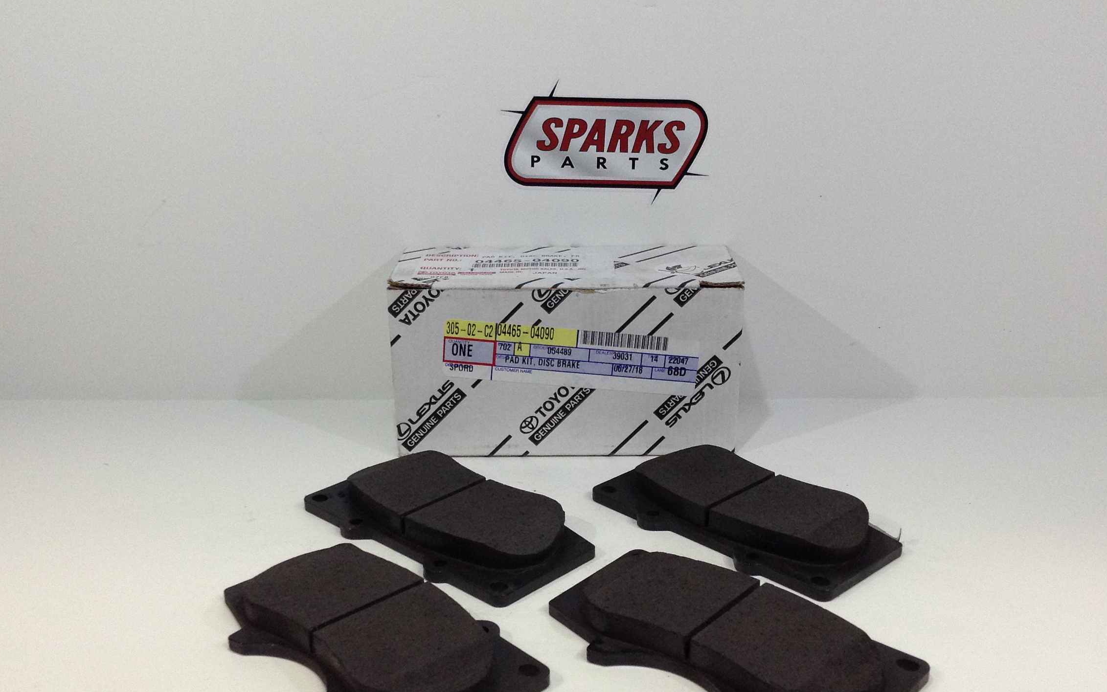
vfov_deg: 31.9
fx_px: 1207
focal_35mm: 40
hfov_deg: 49.2
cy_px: 411
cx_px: 595
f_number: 2.4
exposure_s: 1/24
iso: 64
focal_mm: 3.3
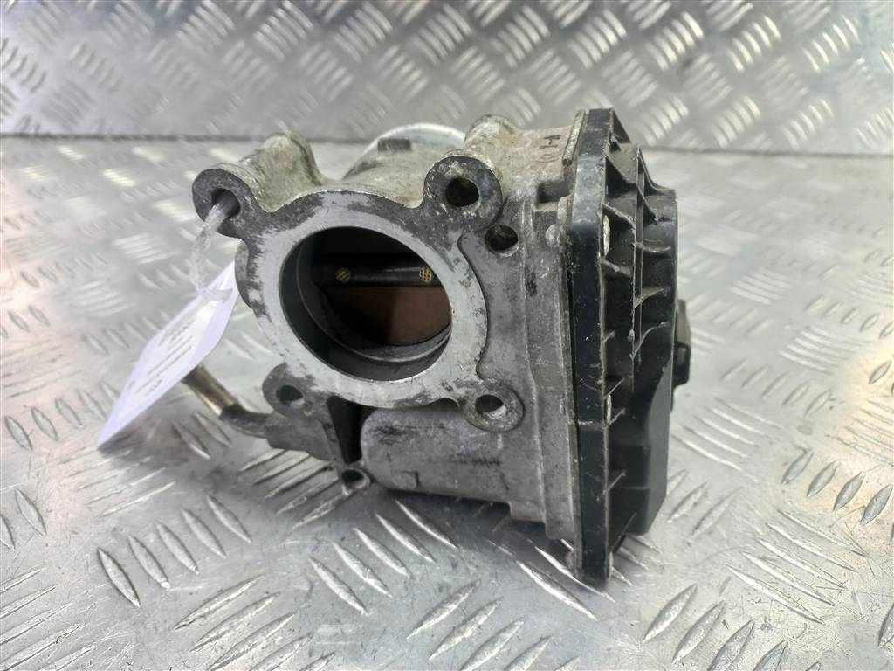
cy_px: 336
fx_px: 646
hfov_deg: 69.4
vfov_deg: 54.9
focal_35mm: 25
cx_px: 447
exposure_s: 1/50
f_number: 1.8
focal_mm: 4.6
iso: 125
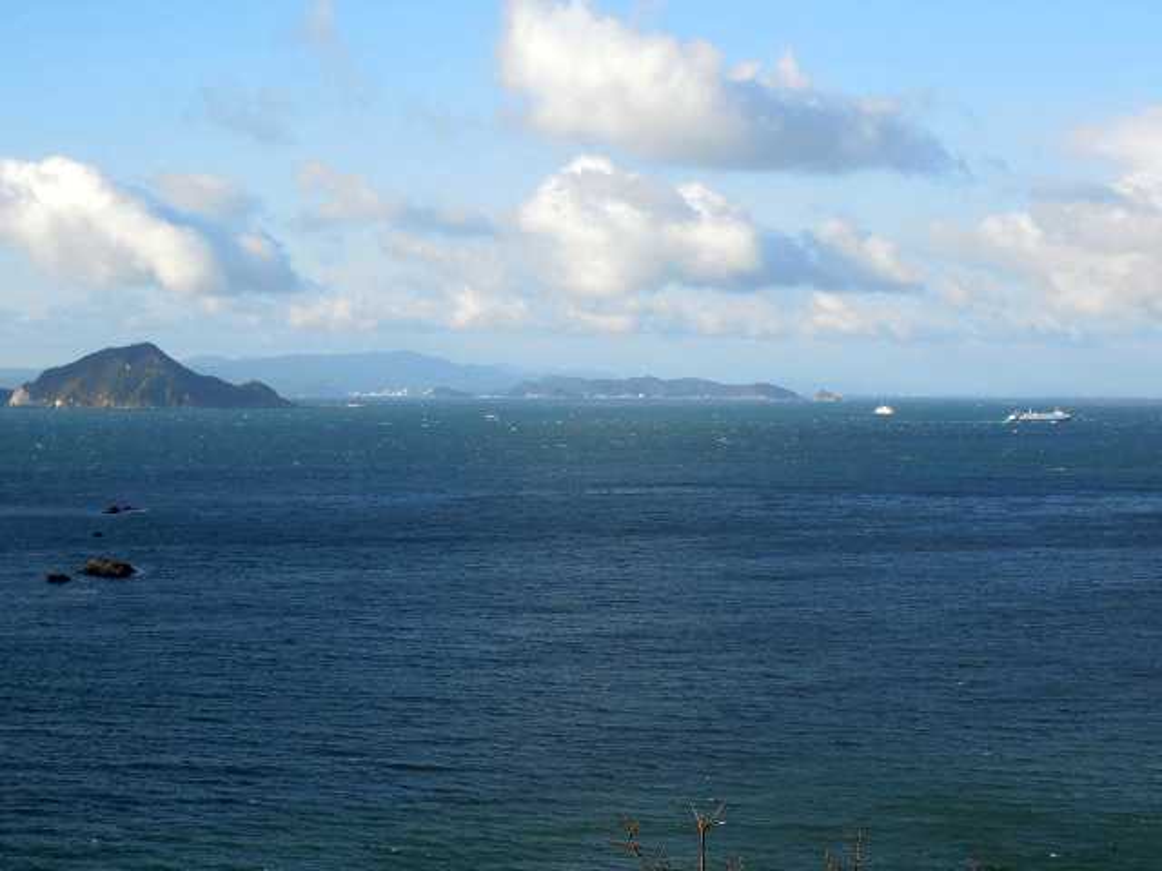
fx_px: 2048
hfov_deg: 31.7
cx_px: 581
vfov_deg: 24.0
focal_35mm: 61
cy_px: 436
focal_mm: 11
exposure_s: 1/640
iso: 125
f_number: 4.3
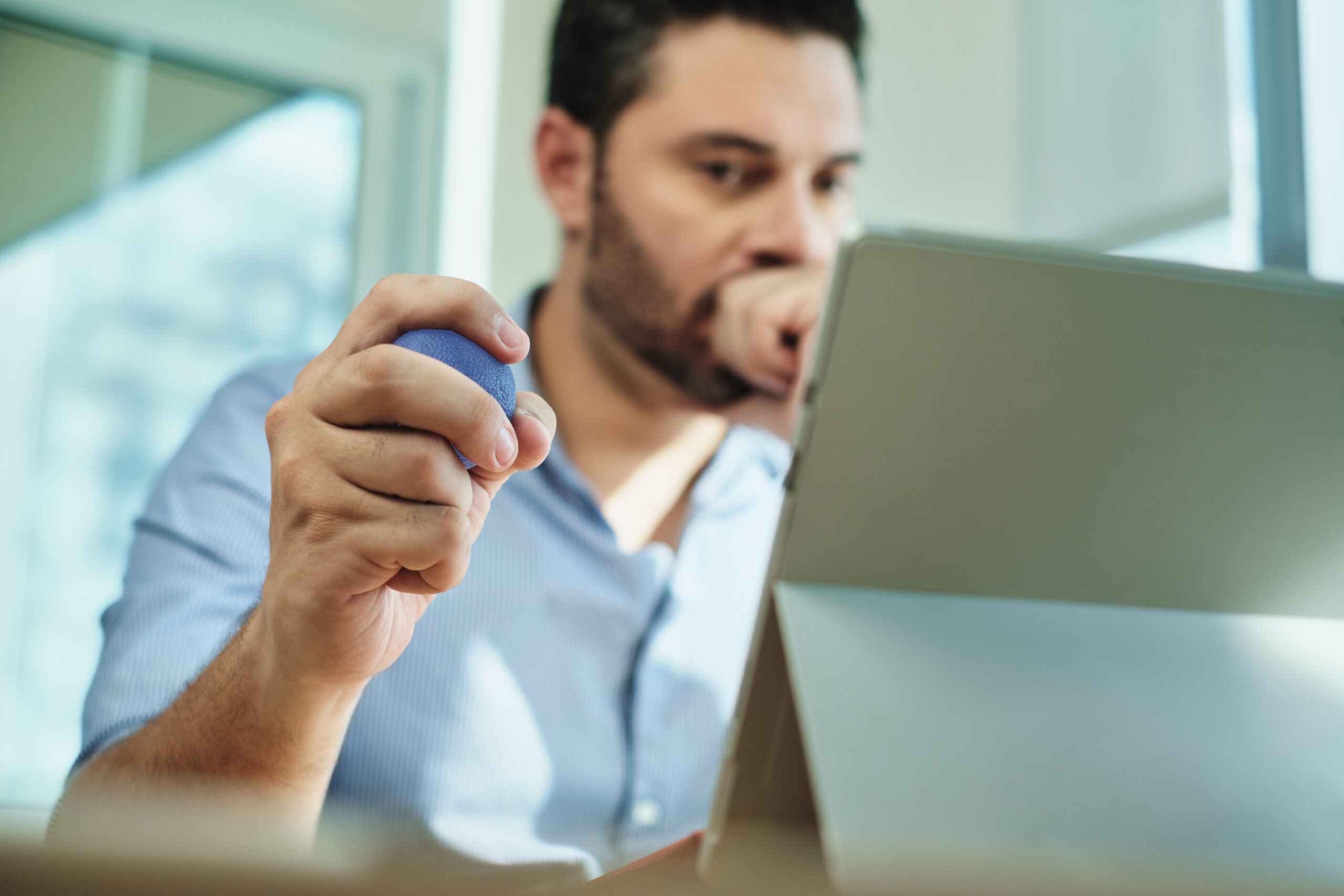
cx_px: 672
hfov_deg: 37.5
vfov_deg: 25.5
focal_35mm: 53
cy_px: 448
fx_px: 1979
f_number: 2.2
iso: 400
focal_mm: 35
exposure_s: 1/500
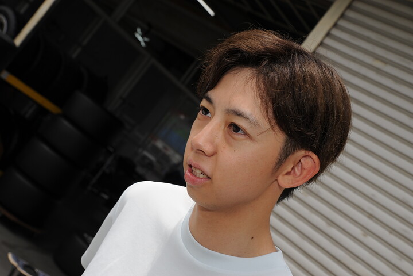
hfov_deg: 32.4
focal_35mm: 62
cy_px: 138
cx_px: 206
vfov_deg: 21.9
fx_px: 711
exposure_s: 1/250
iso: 200
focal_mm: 62
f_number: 11
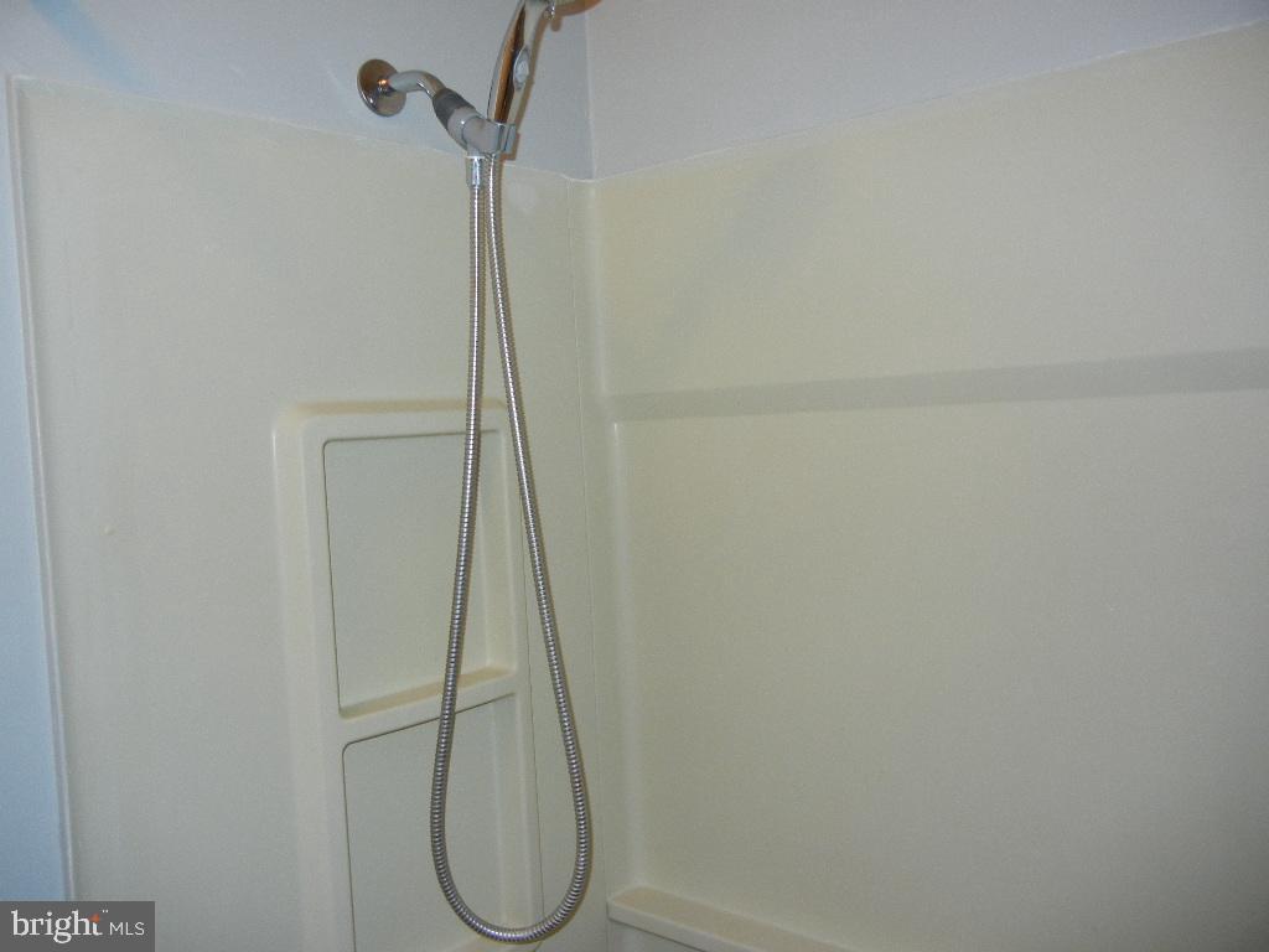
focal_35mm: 30
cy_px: 476
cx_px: 634
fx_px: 1100
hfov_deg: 60.0
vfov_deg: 46.8
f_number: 3.5
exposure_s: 1/30
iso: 200
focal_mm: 5.4
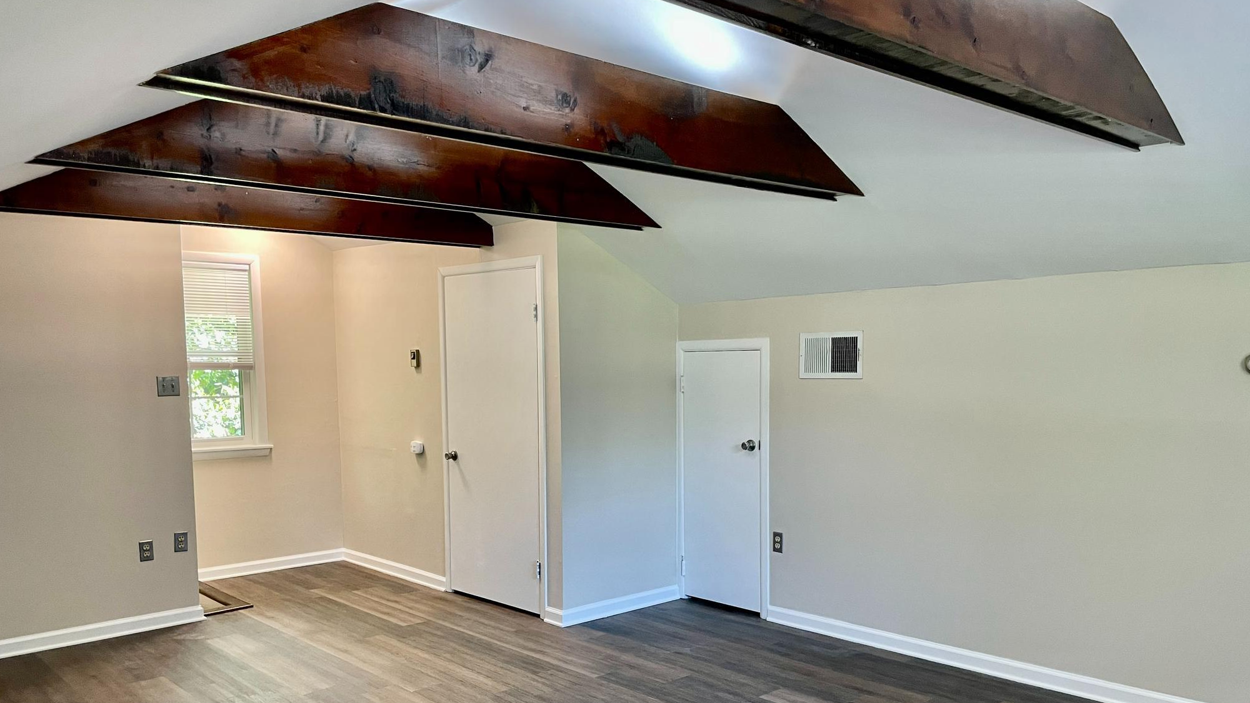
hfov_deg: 66.1
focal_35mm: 29
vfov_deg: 39.9
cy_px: 442
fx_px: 961
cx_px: 624
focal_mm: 4.2
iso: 200
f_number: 1.6
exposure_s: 1/60
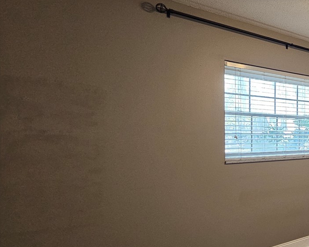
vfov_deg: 49.6
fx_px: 265
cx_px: 352
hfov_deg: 43.8
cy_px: 150
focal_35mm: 29
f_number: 2.2
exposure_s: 1/60
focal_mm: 2.2
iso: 320
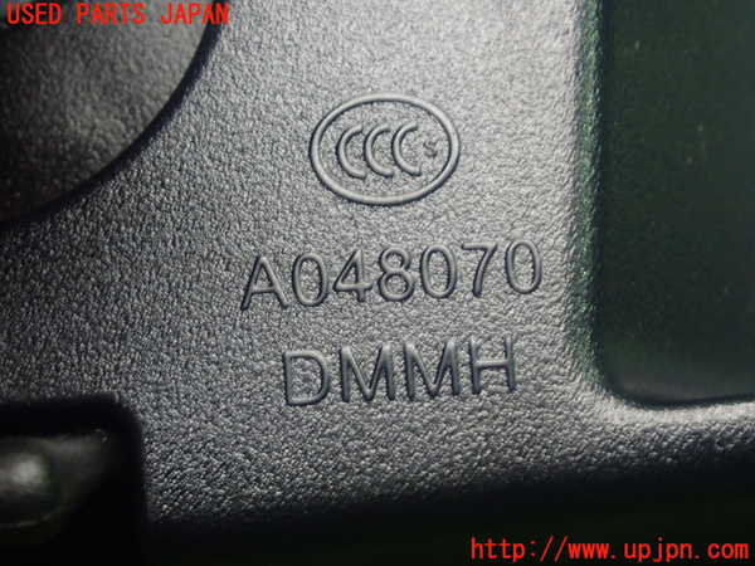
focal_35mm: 100
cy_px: 283
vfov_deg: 14.8
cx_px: 378
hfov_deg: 19.6
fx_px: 2181
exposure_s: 1/25
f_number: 4.9
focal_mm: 18
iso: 800
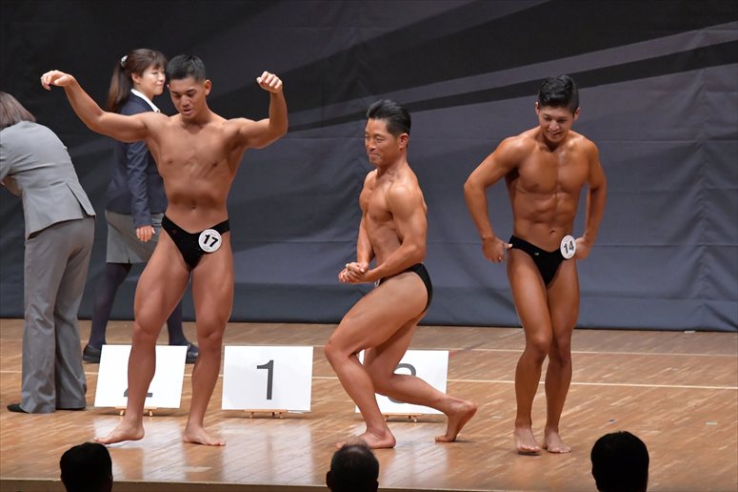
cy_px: 246
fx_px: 4918
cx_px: 369
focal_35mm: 240
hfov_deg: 8.6
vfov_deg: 5.7
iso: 8000
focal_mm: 160
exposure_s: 1/400
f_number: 5.6
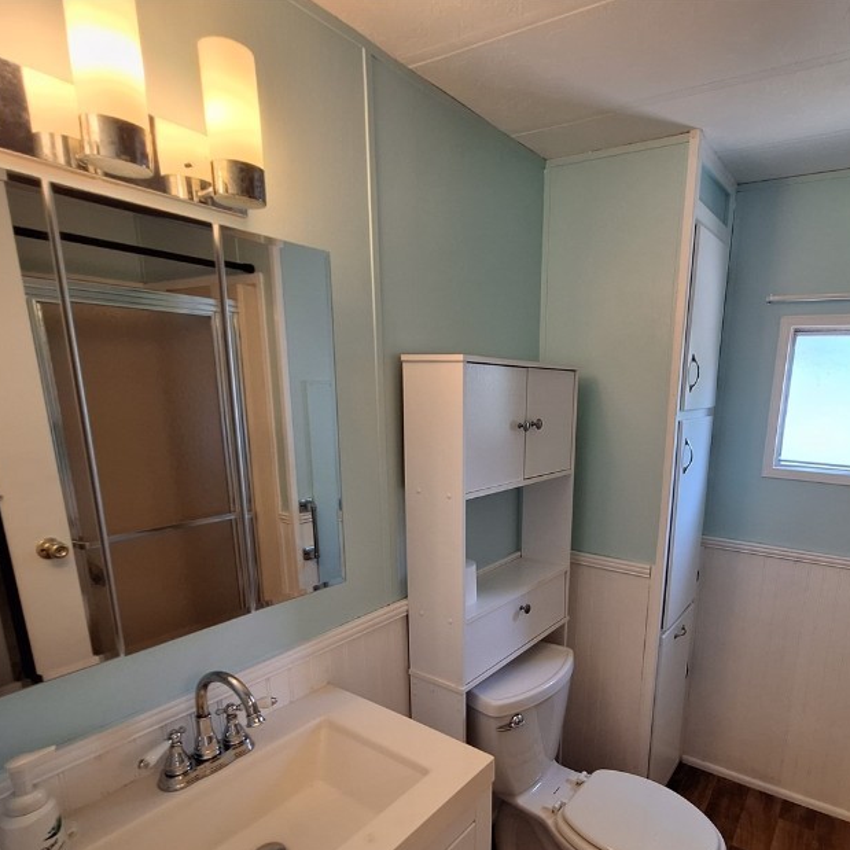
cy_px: 525
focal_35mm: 19
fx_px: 528
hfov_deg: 76.6
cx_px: 518
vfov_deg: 76.5
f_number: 2.2
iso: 64
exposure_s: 1/40
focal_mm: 1.74
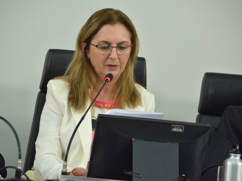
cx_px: 118
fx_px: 1929
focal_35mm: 276
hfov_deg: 7.2
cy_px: 91
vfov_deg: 5.4
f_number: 5.6
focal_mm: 170
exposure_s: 1/125
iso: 800
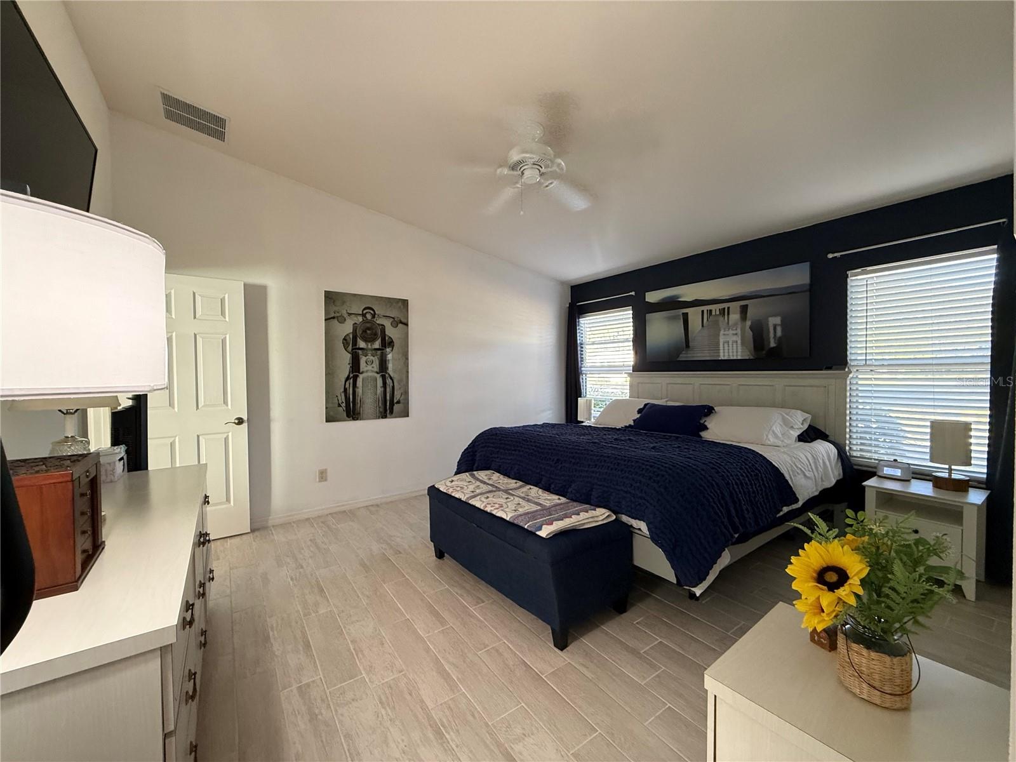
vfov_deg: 85.7
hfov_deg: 102.1
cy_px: 381
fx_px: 411
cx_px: 508
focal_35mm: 14
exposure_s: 1/60
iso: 500
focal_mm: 2.22
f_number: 2.2
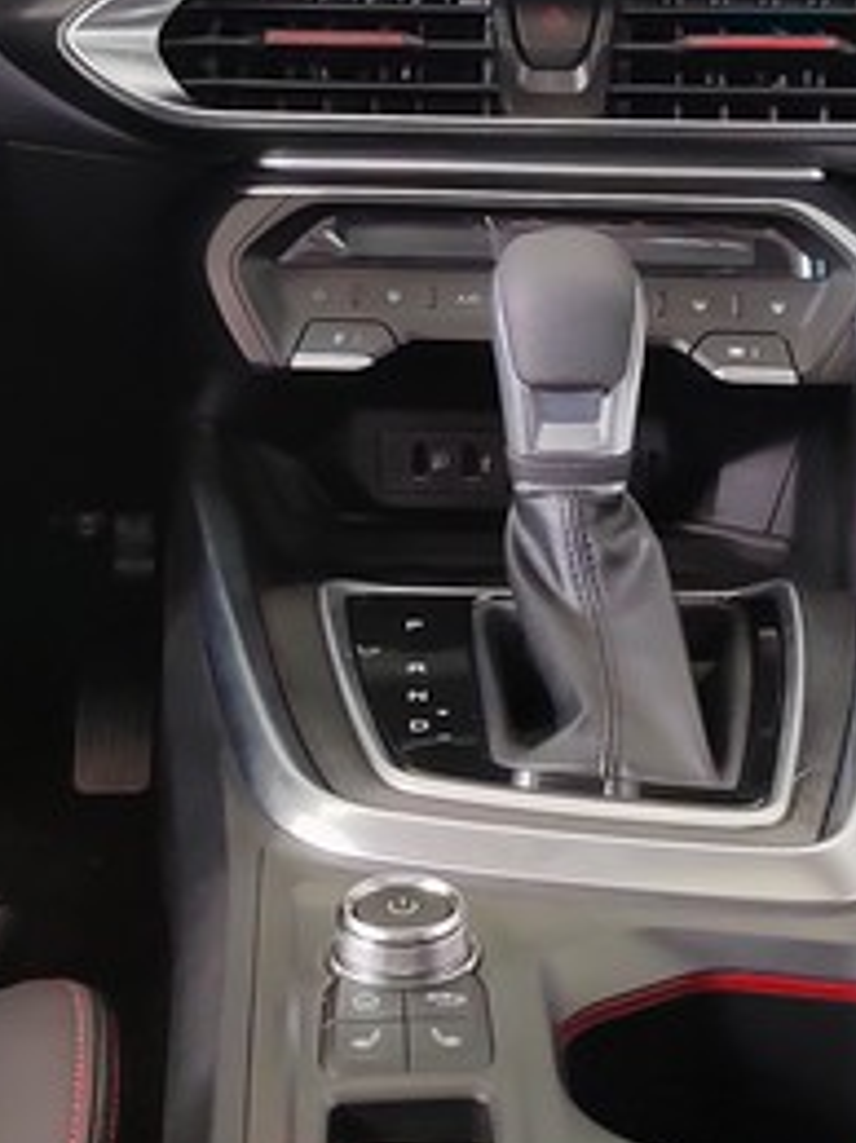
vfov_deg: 26.5
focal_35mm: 71
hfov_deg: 20.7
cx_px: 472
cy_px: 128
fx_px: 2343
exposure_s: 1/120
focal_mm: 5.52
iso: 913
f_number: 1.9
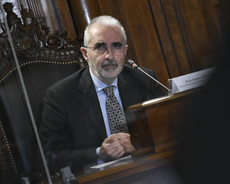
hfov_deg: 5.7
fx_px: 2313
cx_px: 126
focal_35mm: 340
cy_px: 92
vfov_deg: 4.5
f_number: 4
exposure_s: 1/160
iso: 4000
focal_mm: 200
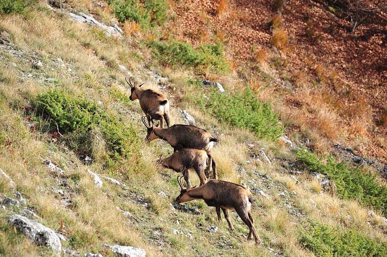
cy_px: 128
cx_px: 194
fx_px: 3116
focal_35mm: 290
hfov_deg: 7.1
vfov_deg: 4.7
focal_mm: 290
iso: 500
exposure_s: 1/320
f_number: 9
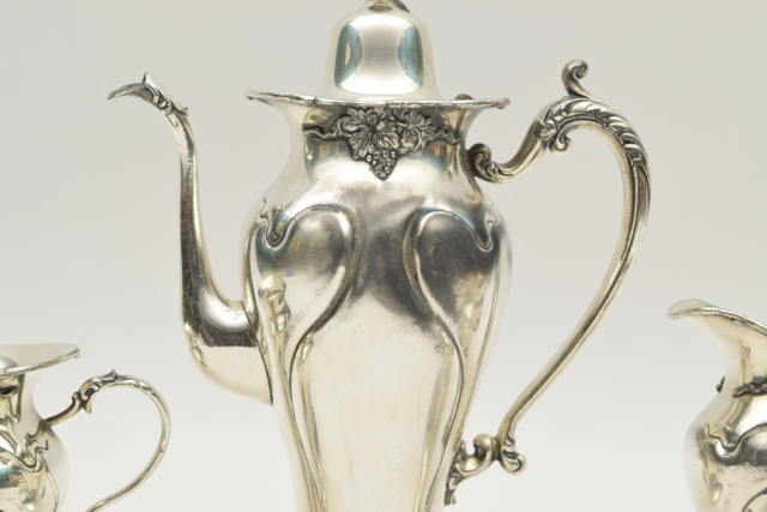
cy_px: 256
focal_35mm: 82
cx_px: 384
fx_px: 1758
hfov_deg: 24.6
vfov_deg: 16.6
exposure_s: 1/125
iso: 100
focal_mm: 55
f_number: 9
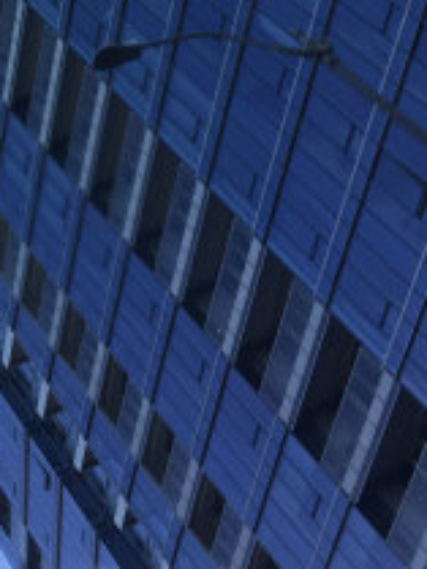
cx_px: -146
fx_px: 1397
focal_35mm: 85
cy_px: -79
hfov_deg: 16.3
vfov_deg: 21.6
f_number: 2.2
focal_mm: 4.15
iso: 40
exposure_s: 1/120
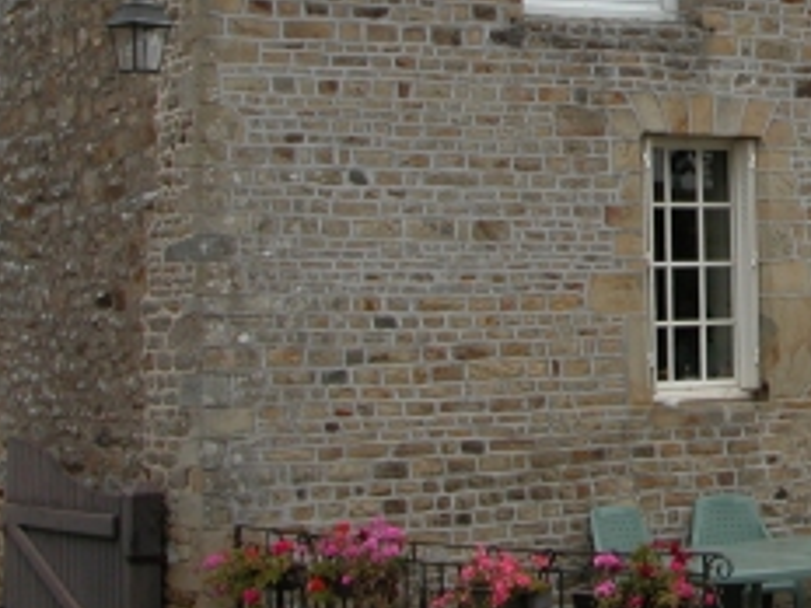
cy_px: -17
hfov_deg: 18.3
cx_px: 905
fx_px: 2413
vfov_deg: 14.1
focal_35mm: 103
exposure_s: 1/124
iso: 100
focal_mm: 8.9
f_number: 4
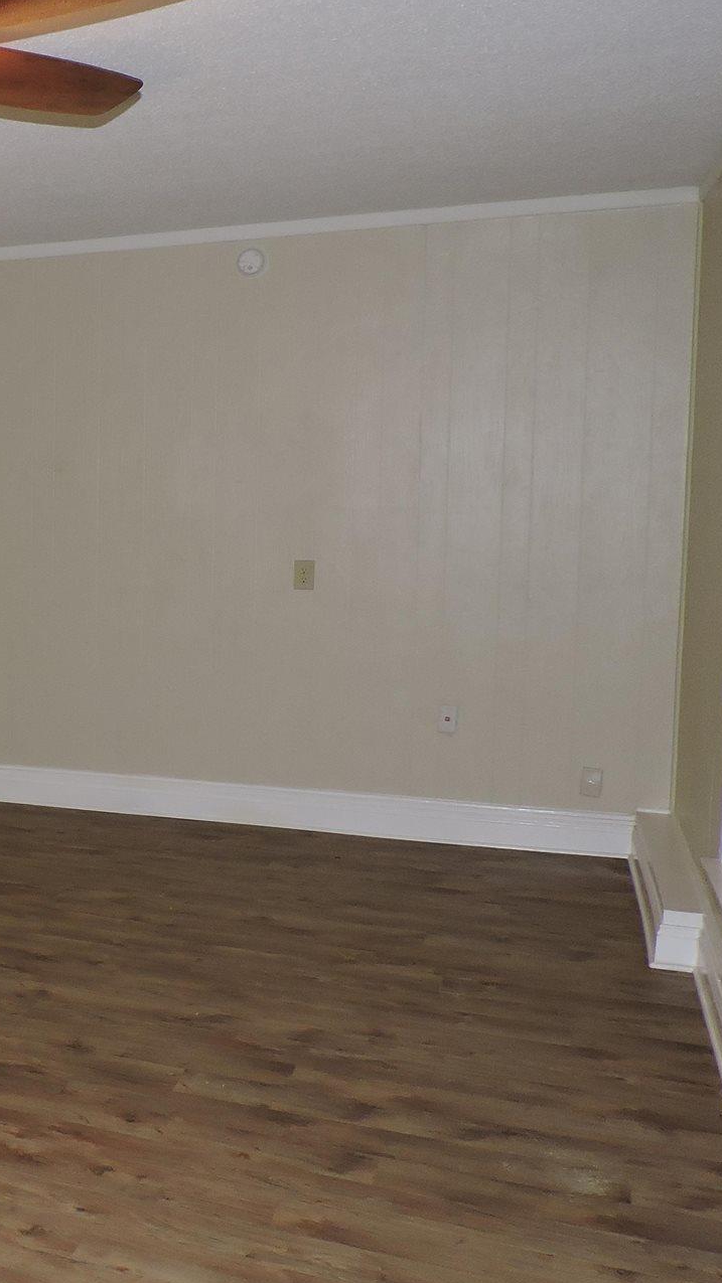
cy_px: 626
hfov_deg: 23.9
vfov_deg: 48.4
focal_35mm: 42
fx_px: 1430
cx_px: -283
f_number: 3
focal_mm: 4.3
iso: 200
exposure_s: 1/30
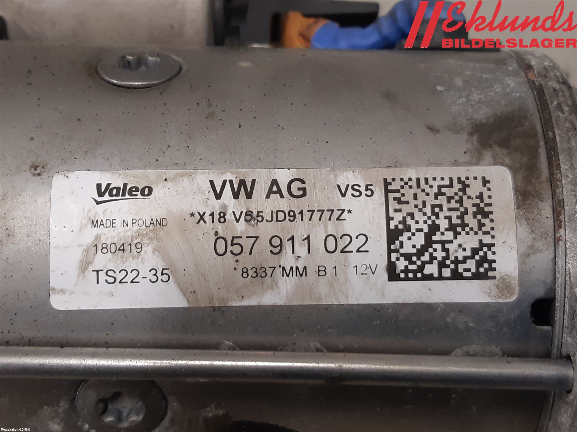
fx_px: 433
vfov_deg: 53.1
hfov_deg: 67.3
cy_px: 216
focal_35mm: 26
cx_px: 288
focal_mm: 3.93
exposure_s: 1/50
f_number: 1.7
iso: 100
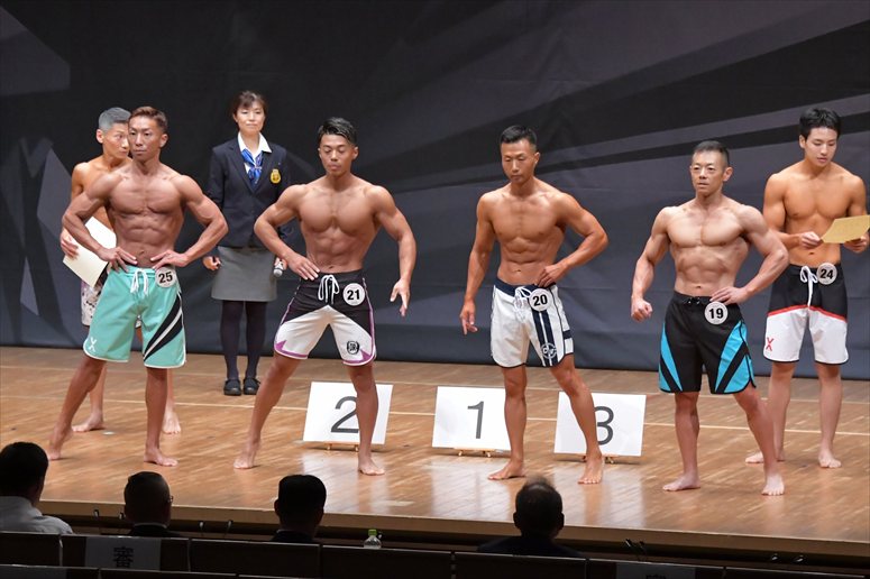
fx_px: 4879
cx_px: 435
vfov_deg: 6.8
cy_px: 290
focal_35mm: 202
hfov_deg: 10.2
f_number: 5.6
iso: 8000
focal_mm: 135
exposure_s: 1/400
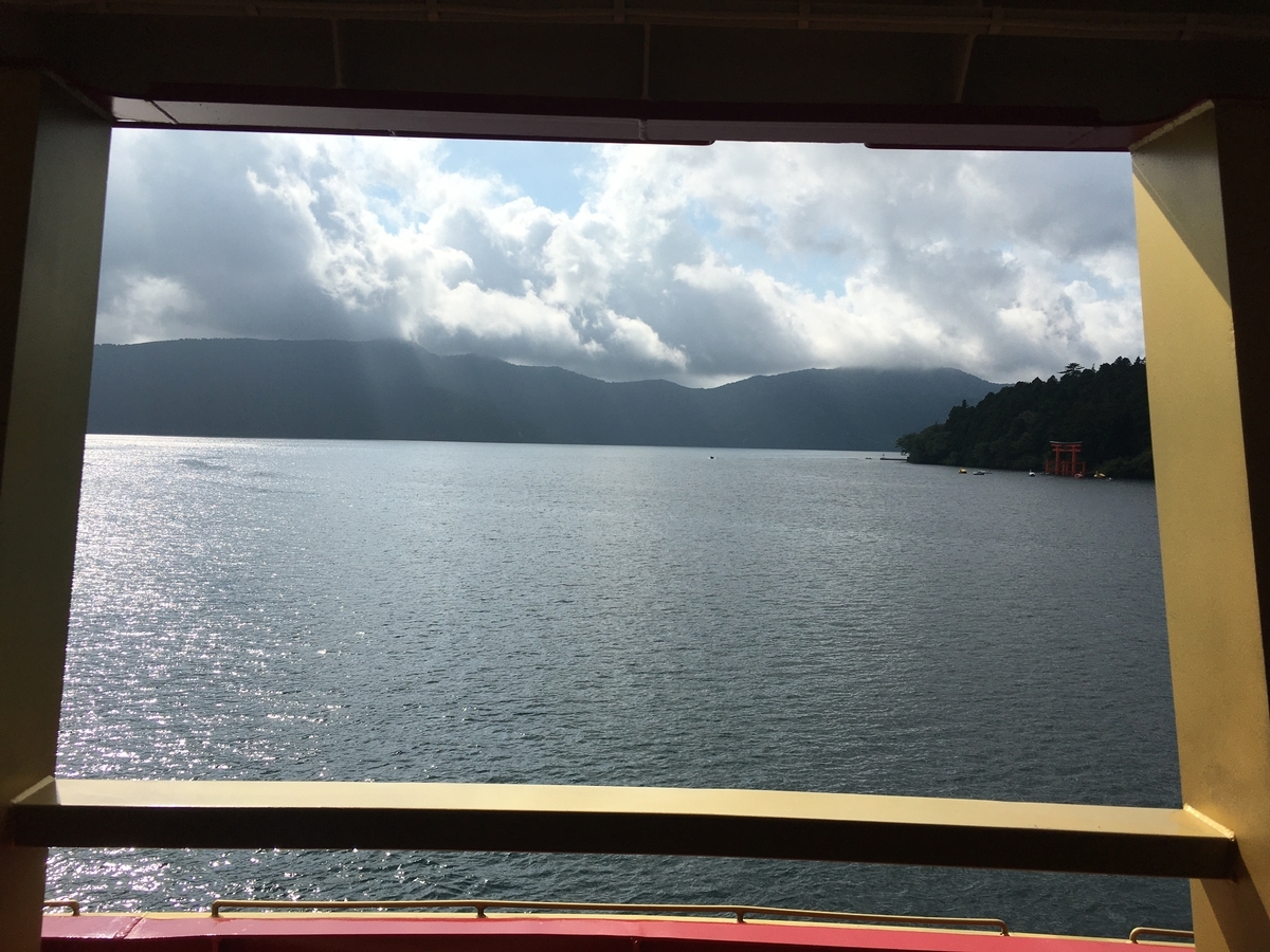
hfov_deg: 61.7
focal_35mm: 29
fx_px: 1064
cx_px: 635
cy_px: 476
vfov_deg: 48.2
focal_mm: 4.15
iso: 25
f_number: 2.2
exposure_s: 1/4525
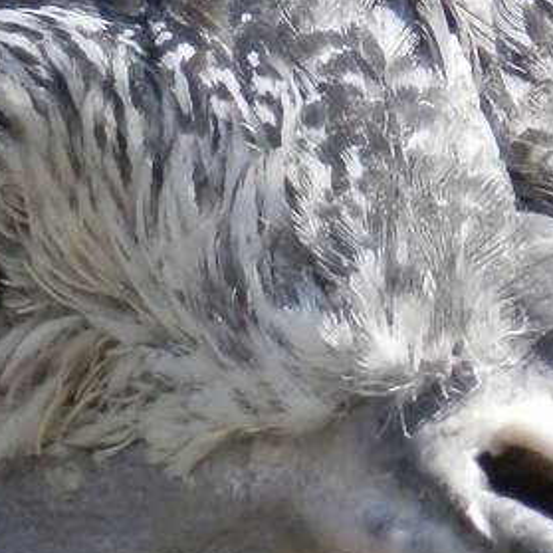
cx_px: 434
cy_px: 1056
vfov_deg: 5.6
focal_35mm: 304
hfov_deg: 5.8
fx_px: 5494
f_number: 4.2
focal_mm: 10.8
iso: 250
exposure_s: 1/500
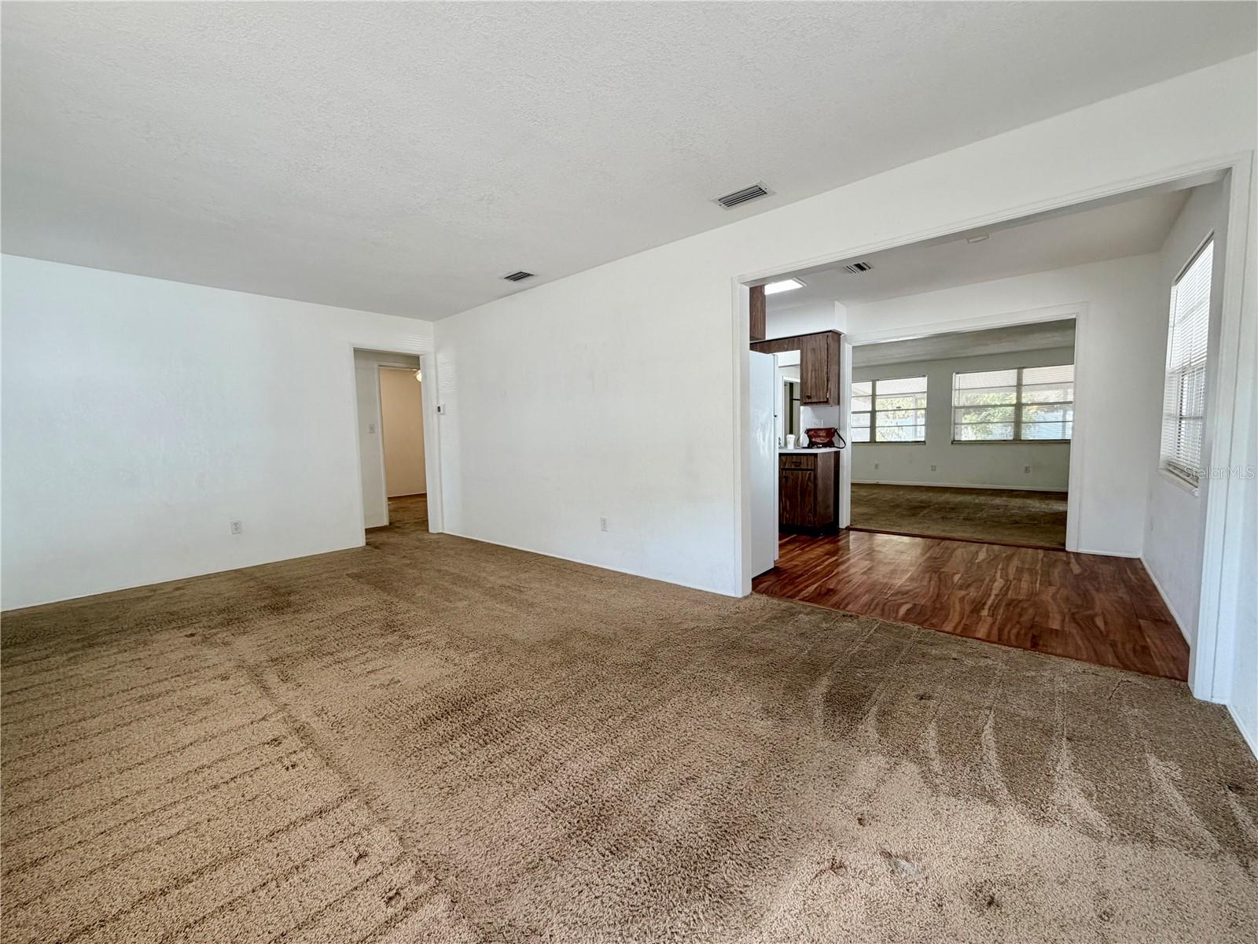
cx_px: 629
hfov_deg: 102.1
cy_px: 472
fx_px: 509
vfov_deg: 85.7
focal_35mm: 14
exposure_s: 1/120
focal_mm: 2.22
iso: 160
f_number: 2.2
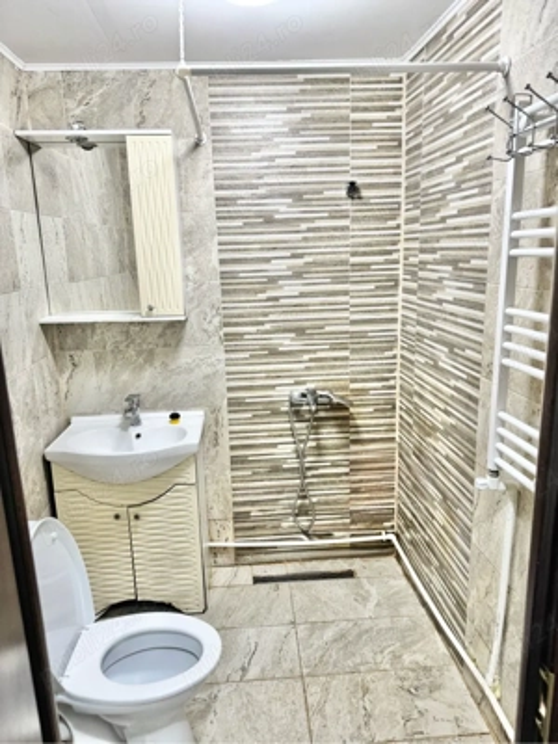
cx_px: 279
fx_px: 516
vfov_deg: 71.6
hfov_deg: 56.8
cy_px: 372
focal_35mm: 24
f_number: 1.78
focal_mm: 6.76
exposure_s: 1/50
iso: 250
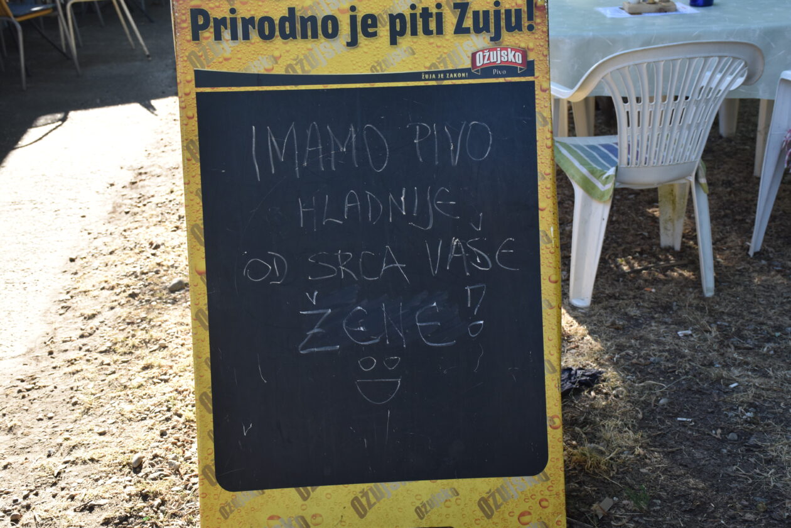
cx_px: 396
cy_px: 264
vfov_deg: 25.8
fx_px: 1153
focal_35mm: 52
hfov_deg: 37.9
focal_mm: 35
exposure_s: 1/250
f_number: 5.6
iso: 400
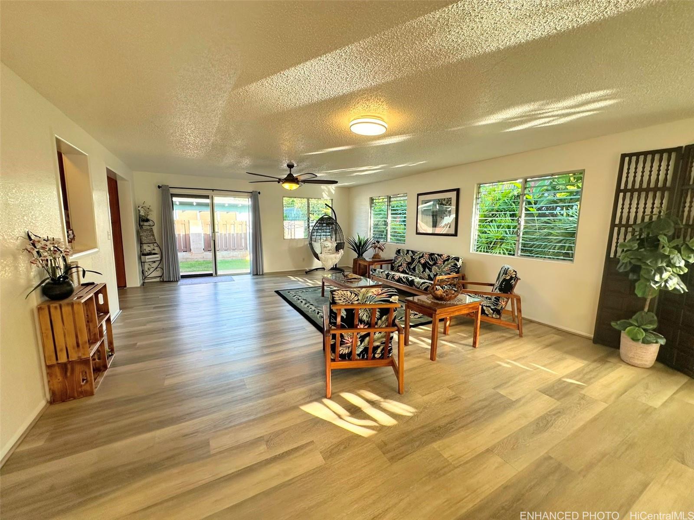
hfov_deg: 102.1
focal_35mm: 14
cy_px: 260
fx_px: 281
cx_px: 347
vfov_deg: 85.7
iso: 125
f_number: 2.2
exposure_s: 1/120
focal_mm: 2.22
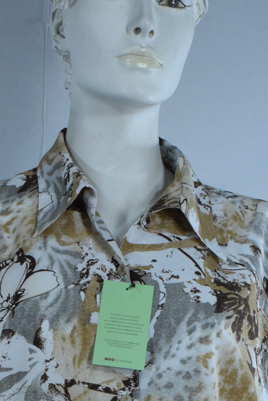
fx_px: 1116
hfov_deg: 13.7
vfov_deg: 19.8
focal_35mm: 100
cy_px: 398
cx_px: 99
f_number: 14
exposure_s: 1/250
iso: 3200
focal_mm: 30
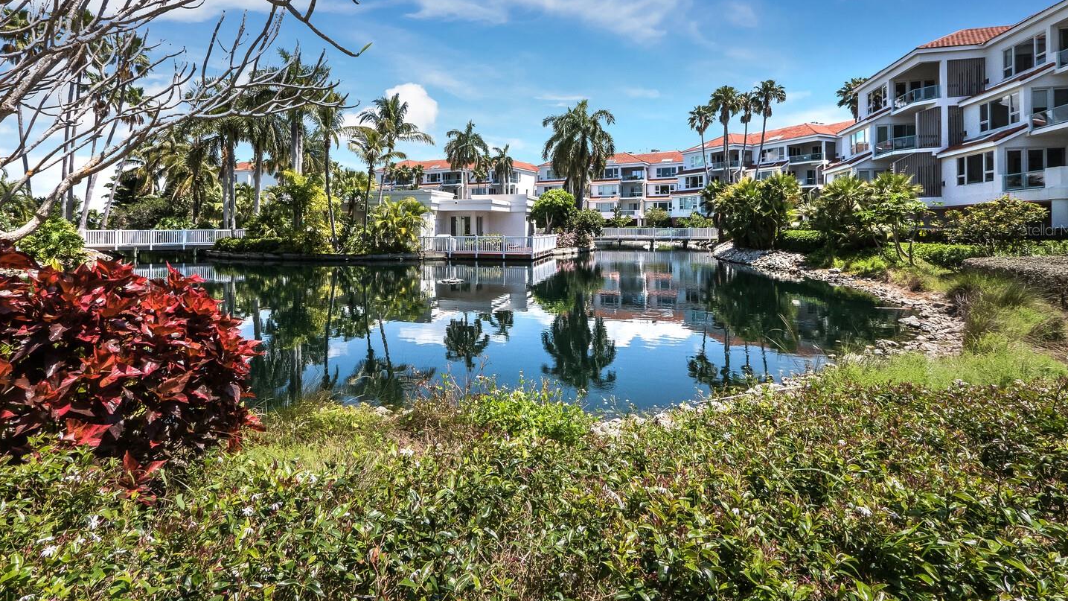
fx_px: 481
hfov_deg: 95.8
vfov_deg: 63.1
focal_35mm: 17
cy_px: 230
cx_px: 495
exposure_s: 1/800
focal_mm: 7
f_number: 8
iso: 400
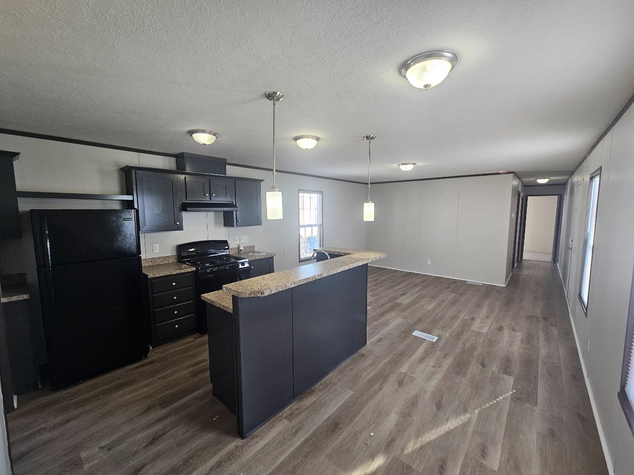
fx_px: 238
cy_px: 238
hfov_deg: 106.2
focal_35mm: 13
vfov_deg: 89.9
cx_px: 317
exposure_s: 1/60
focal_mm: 2.2
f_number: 2.2
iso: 80
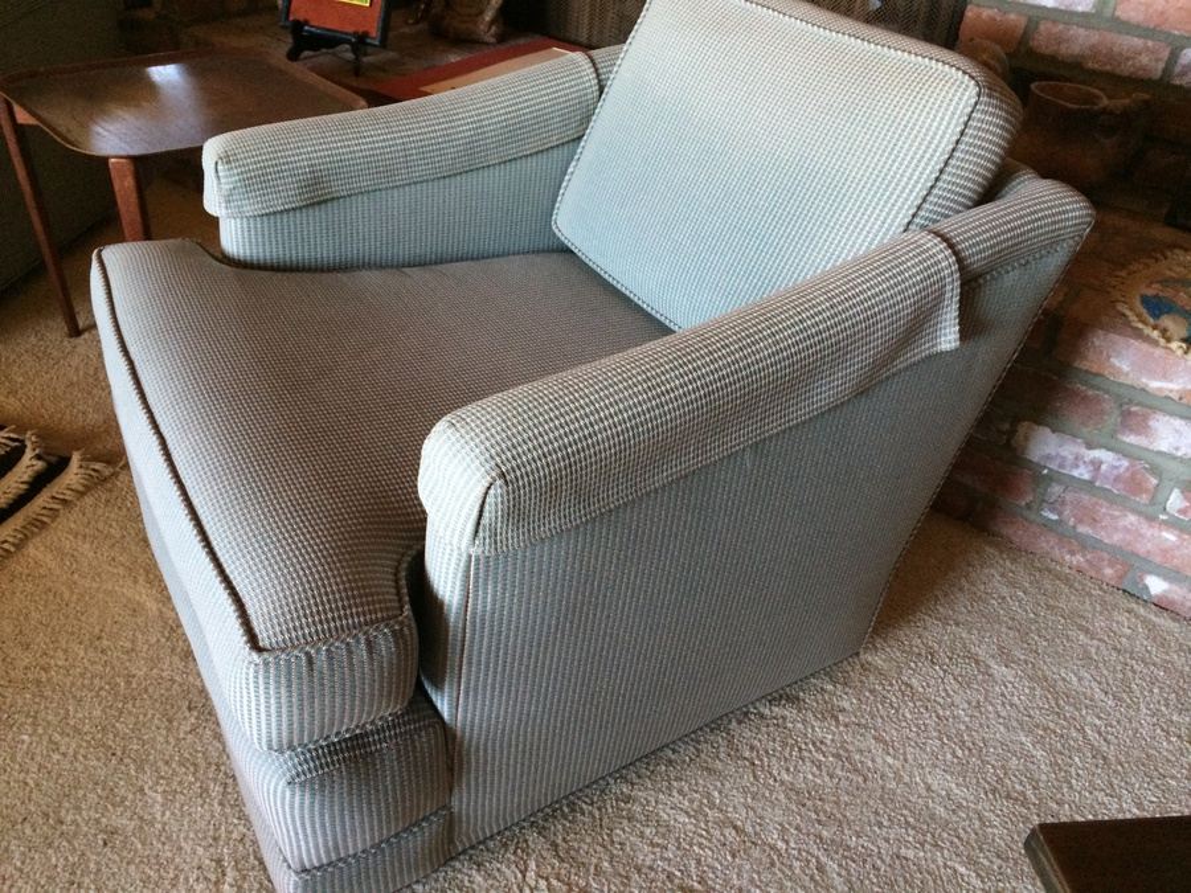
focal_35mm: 30
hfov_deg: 60.0
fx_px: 1032
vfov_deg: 46.8
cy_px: 446
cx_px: 596
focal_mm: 4.12
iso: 200
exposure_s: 1/30
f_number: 2.2
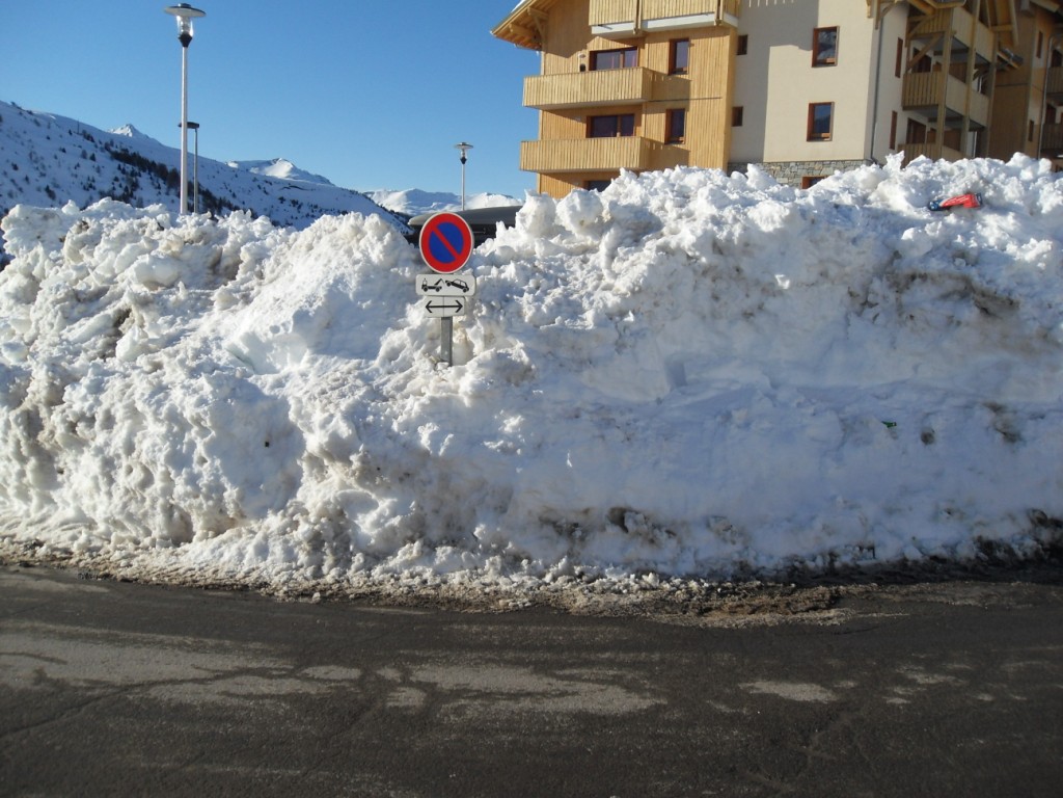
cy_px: 399
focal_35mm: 35
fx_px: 1075
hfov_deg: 52.6
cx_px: 532
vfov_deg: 40.7
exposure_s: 1/250
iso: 80
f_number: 8.2
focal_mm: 6.3
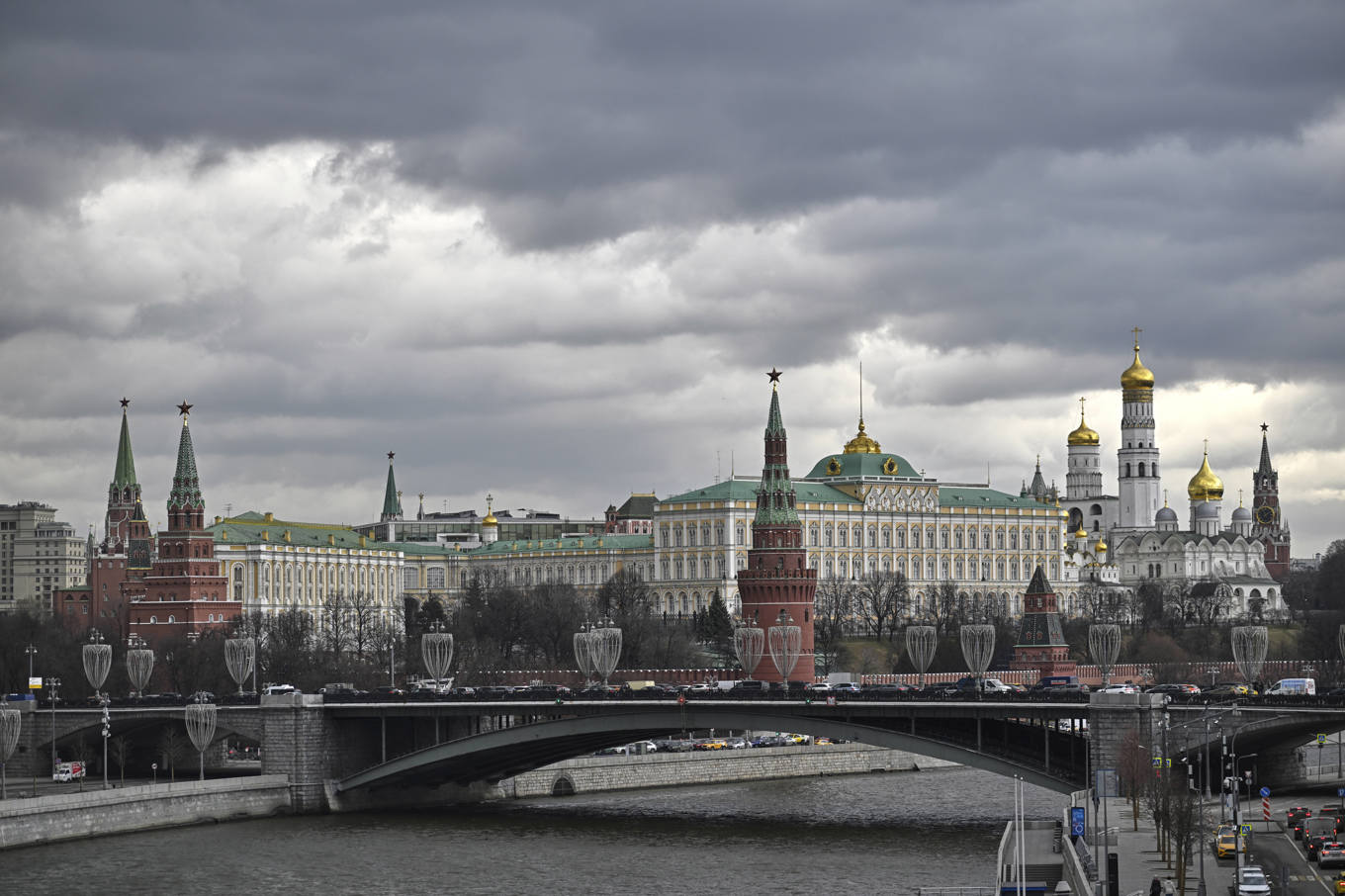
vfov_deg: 14.7
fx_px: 3474
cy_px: 448
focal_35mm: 93
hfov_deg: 21.9
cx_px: 672
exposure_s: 1/500
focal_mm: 93
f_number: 3.2
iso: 125
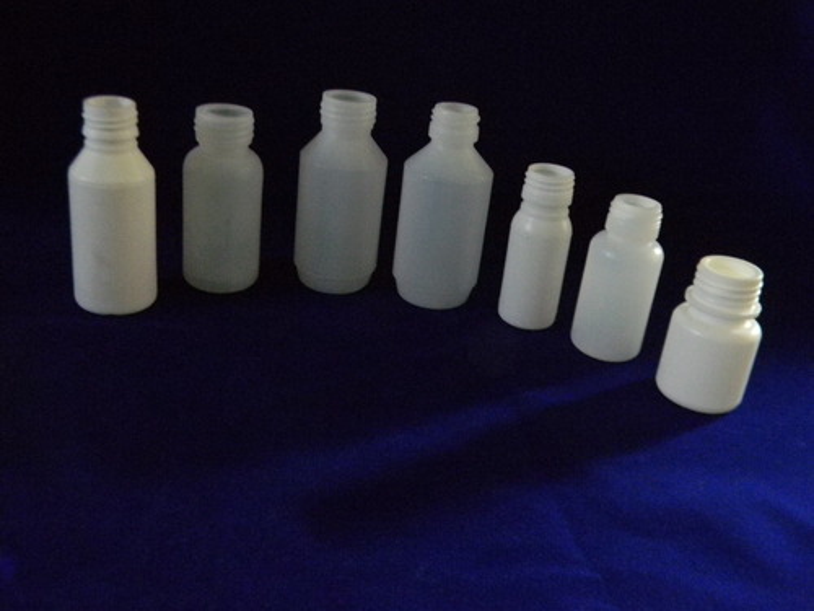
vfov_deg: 39.7
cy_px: 306
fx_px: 847
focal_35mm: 36
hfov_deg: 51.4
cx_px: 407
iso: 800
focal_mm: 6.4
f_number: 3.7
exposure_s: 1
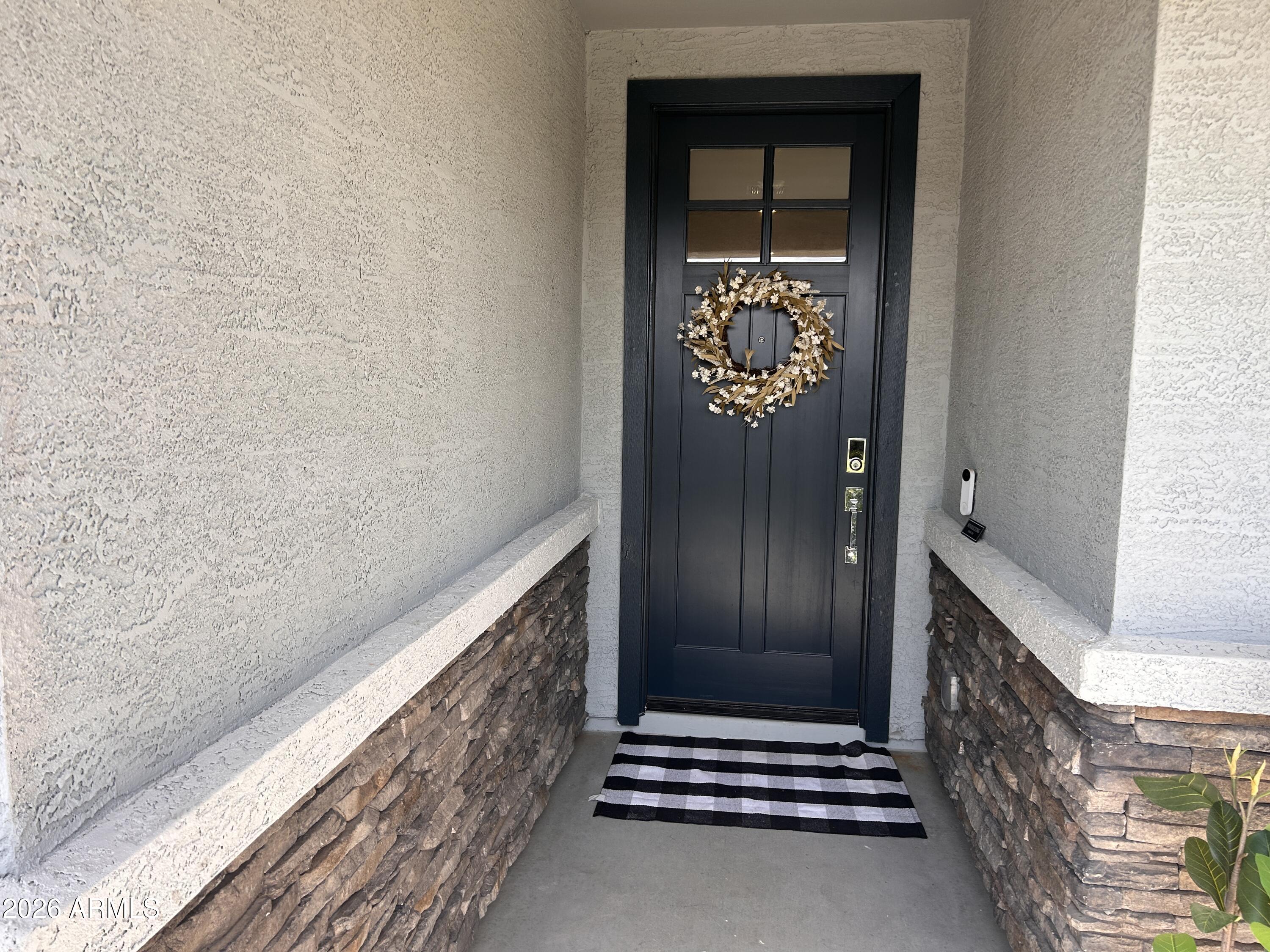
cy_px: 476
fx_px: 954
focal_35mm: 26
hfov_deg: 67.3
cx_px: 635
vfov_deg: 53.1
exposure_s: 1/654
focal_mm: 5.7
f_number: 1.5
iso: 50
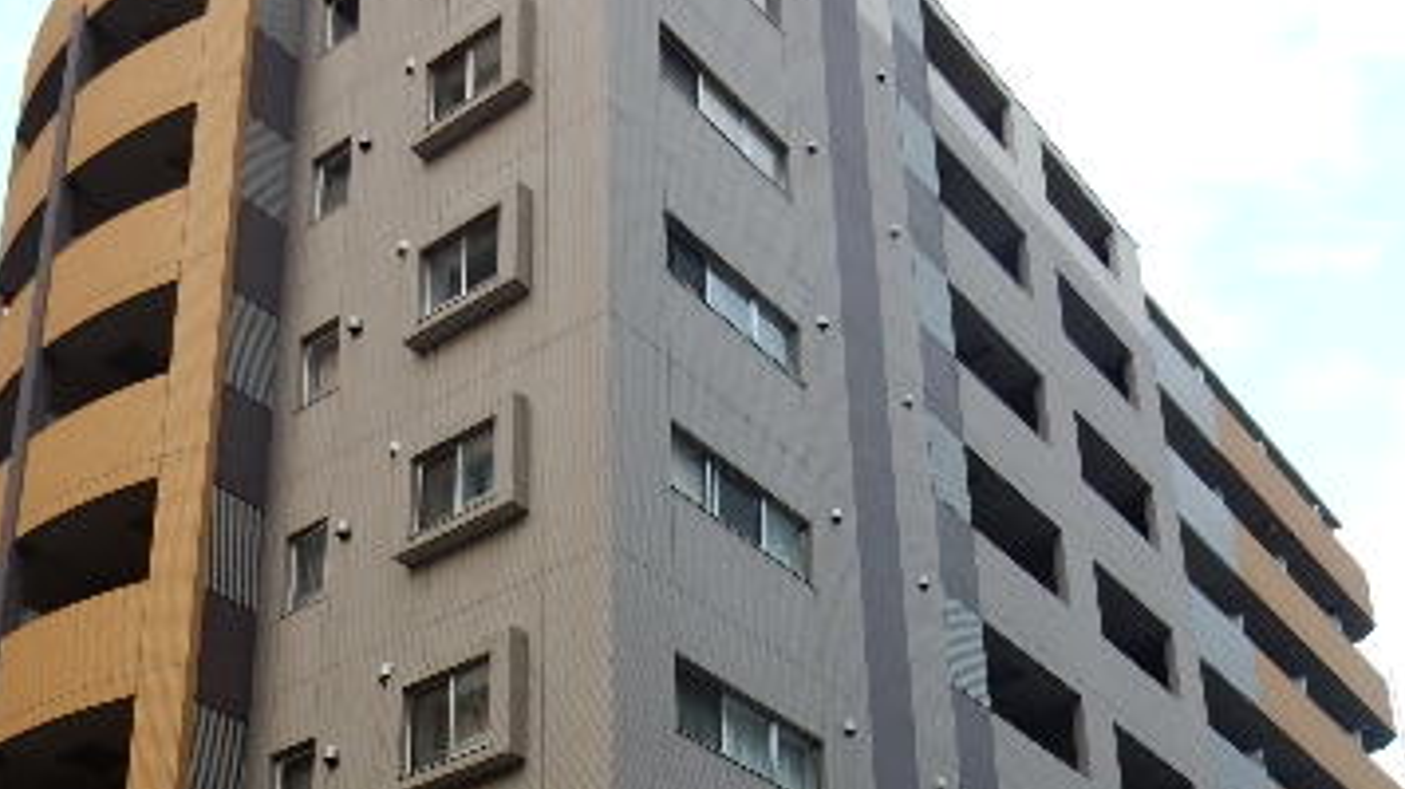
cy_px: 821
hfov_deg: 42.1
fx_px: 1825
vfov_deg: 23.2
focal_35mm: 49
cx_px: 687
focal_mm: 4.5
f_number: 3.7
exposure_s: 1/160
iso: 125
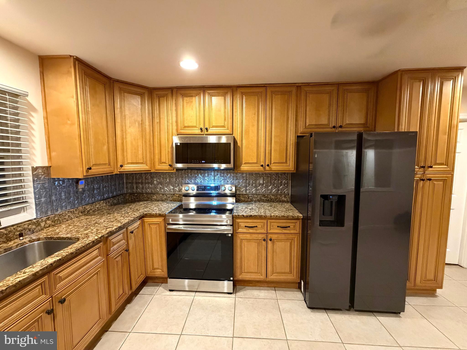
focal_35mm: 14
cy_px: 175
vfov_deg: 85.7
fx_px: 189
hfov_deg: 102.1
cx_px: 234
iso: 800
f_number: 2.2
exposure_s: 1/60
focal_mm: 2.22
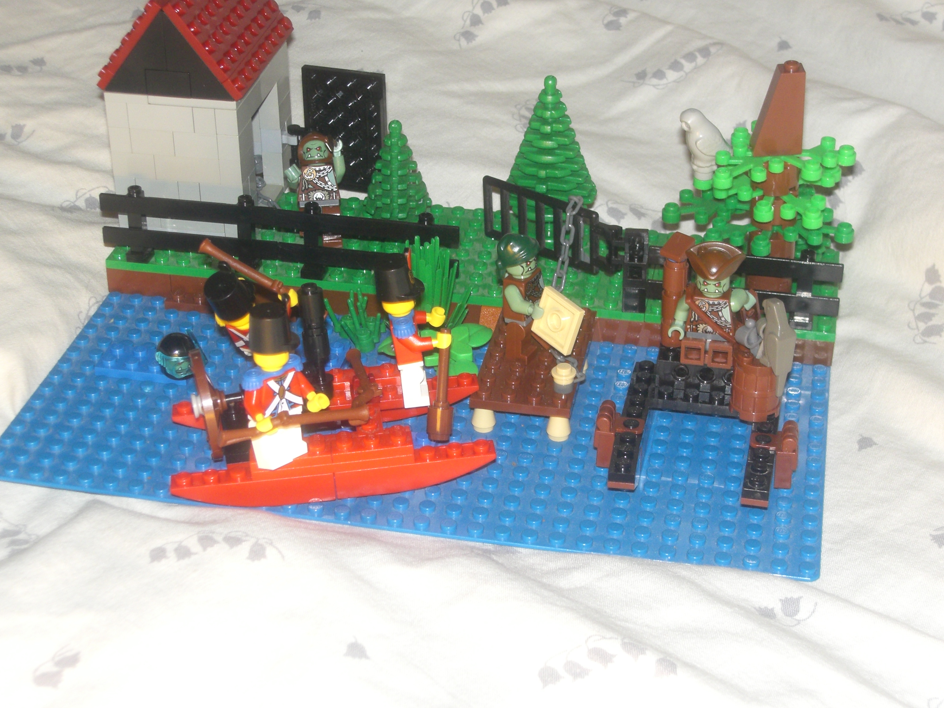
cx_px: 472
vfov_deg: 21.6
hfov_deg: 28.6
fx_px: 1854
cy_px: 354
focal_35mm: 68
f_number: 4.1
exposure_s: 1/60
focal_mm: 11.34
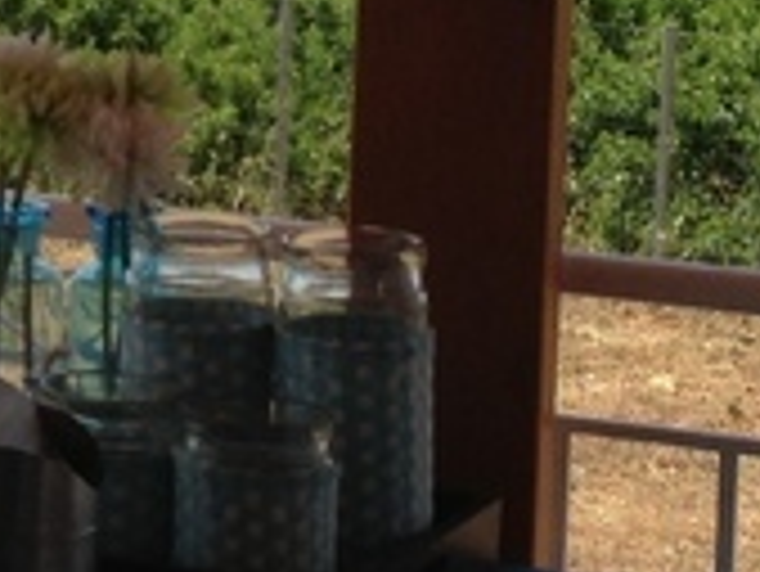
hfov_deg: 9.5
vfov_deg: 7.4
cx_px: -495
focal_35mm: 200
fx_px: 4394
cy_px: -135
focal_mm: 4.13
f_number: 2.4
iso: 50
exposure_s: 1/1506
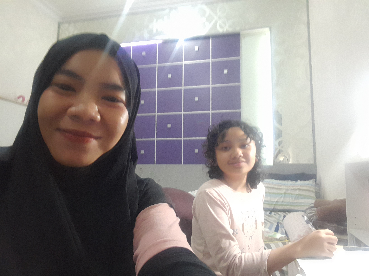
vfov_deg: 54.9
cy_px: 138
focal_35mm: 25
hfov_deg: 69.4
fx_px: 266
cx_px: 184
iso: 400
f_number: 2.2
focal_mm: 2.67
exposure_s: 1/25
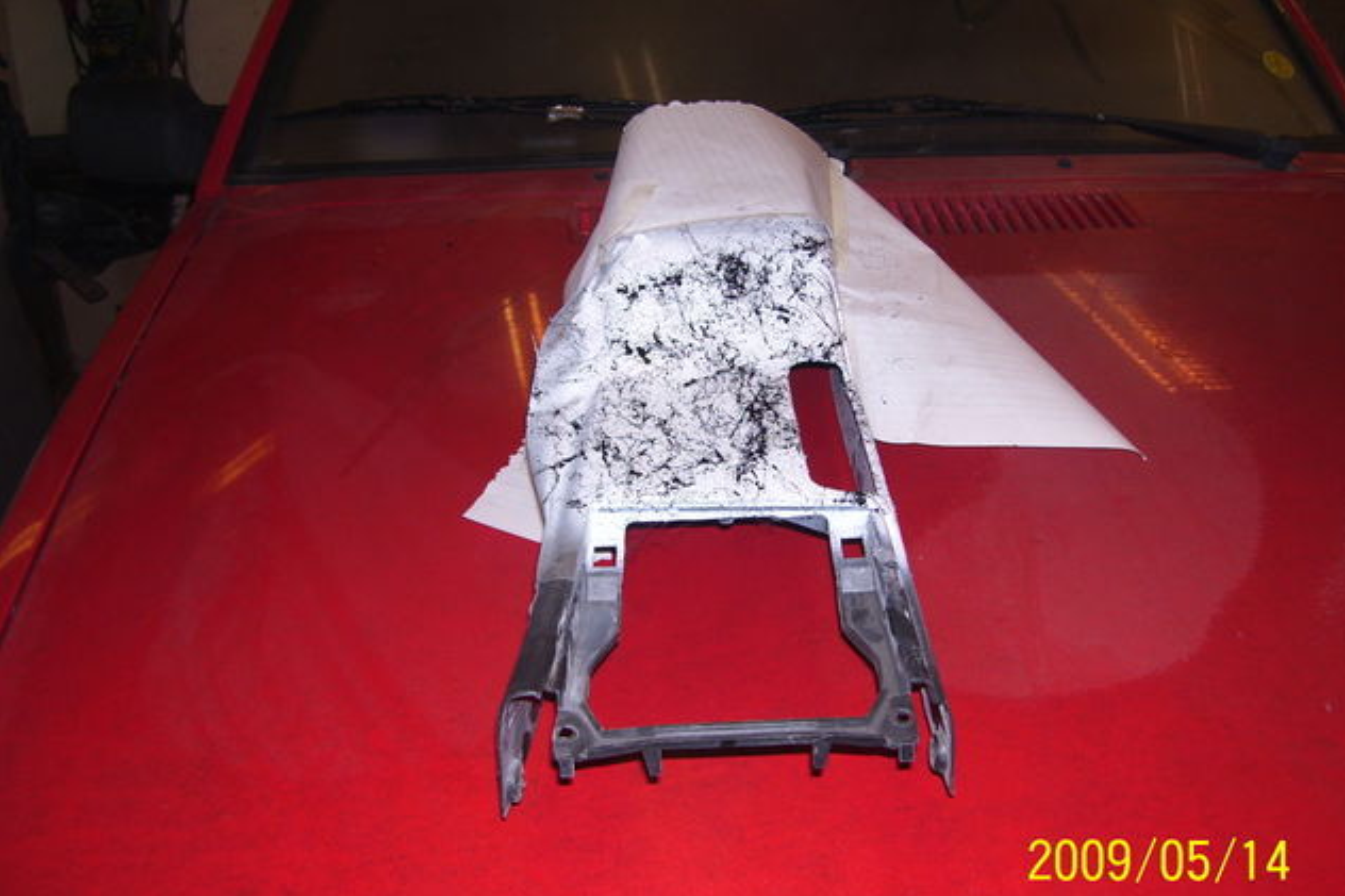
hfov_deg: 49.6
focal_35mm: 39
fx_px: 1457
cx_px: 679
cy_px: 475
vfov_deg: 34.2
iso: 80
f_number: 2.7
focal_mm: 6
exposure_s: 1/60
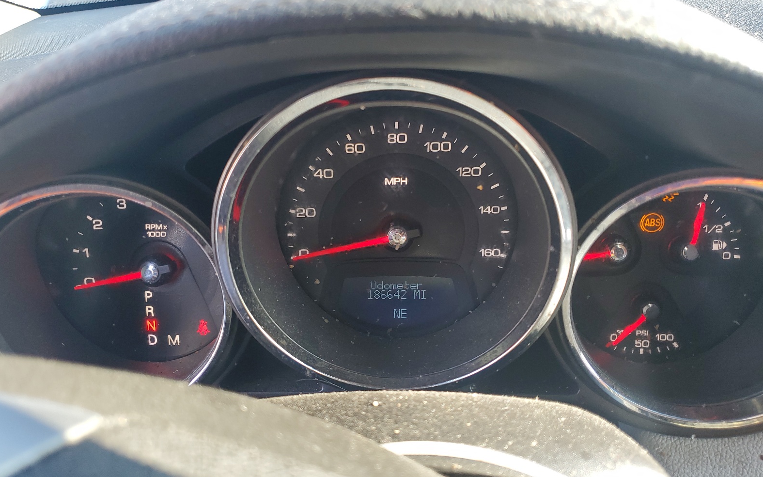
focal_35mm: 28
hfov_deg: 66.5
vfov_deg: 44.5
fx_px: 582
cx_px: 378
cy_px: 258
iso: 56
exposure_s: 1/120
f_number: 1.5
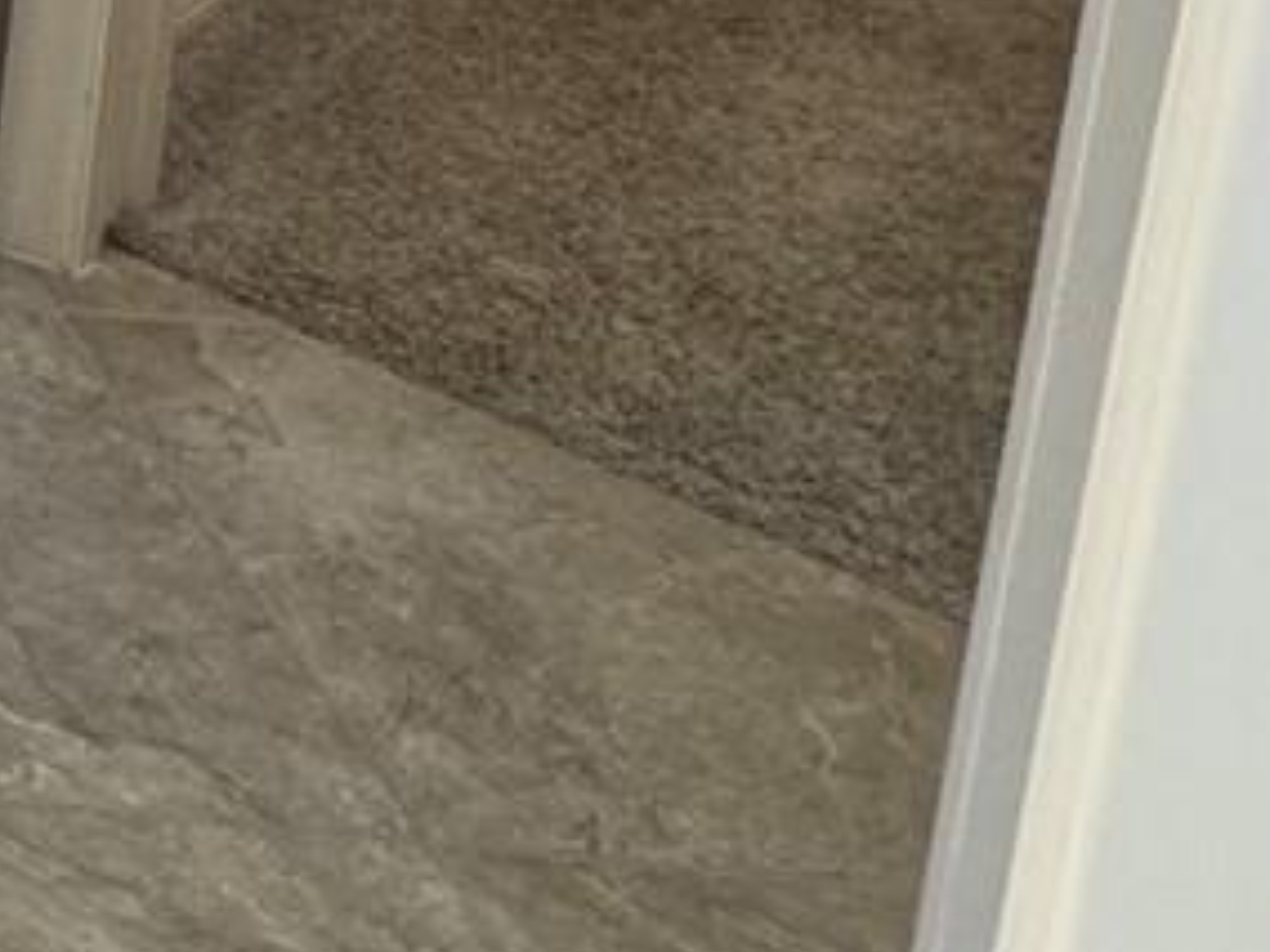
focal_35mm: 79
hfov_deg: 15.5
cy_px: -983
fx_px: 2898
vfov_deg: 15.0
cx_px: -1668
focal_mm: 2.22
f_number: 2.2
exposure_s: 1/60
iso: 250
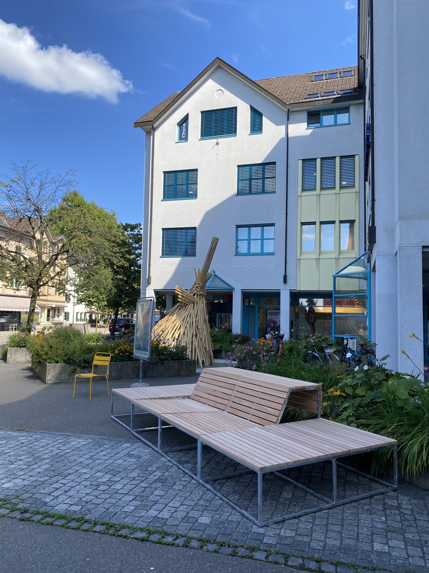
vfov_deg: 67.3
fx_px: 430
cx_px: 214
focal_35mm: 26
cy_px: 286
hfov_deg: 53.1
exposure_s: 1/1464
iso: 32
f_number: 1.8
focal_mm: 4.25
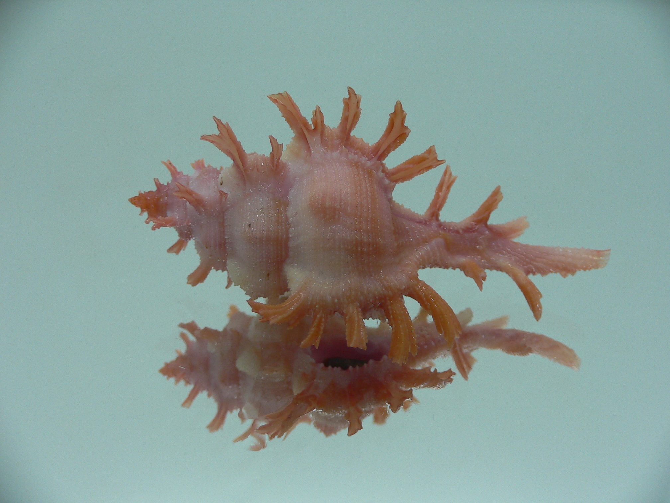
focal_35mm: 35
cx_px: 335
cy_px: 252
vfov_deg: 40.7
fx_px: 677
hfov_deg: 52.6
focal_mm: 4.6
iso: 80
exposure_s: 1/60
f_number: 2.8
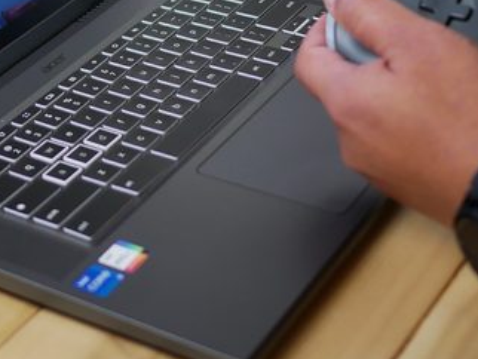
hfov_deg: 28.5
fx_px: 926
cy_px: 28
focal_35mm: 67
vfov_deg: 21.4
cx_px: 120
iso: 200
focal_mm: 15
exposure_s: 1/160
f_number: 1.7
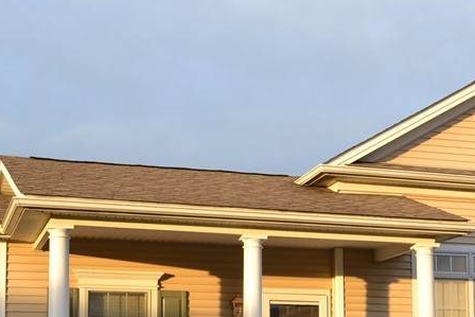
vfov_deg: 16.7
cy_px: 320
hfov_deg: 25.1
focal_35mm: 80
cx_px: 350
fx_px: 1056
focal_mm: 22
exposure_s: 1/125
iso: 200
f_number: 5.6
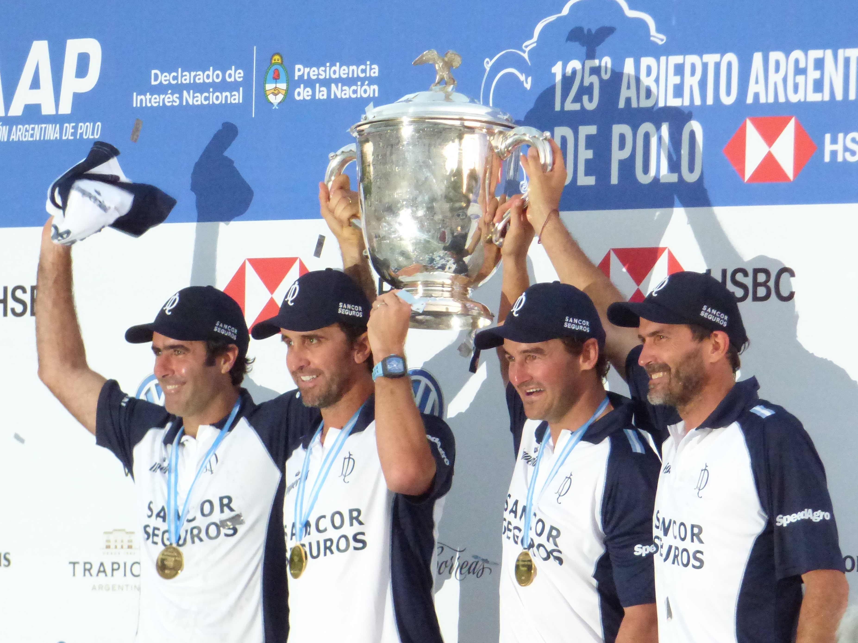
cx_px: 429
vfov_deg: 4.4
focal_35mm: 340
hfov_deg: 5.8
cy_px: 322
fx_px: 8427
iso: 1600
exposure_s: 1/160
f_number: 5.6
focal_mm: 55.44
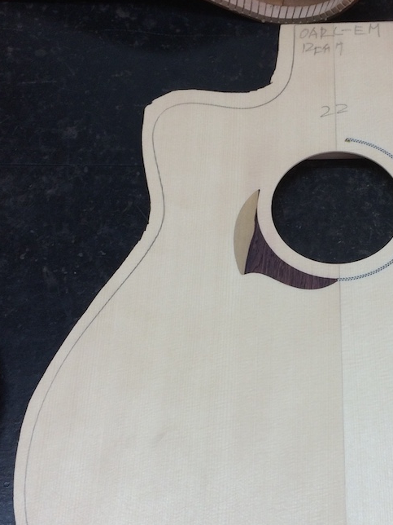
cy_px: 338
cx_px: 332
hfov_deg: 26.4
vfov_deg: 35.3
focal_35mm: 54
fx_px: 817
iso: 40
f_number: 2.2
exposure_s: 1/60
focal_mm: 4.15
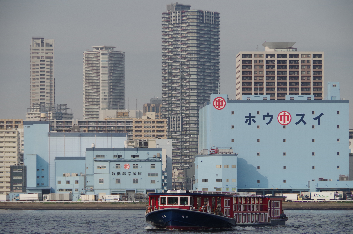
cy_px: 117
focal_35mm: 172
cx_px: 176
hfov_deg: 12.0
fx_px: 1683
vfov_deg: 7.9
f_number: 8
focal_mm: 115
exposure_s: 1/1600
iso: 500
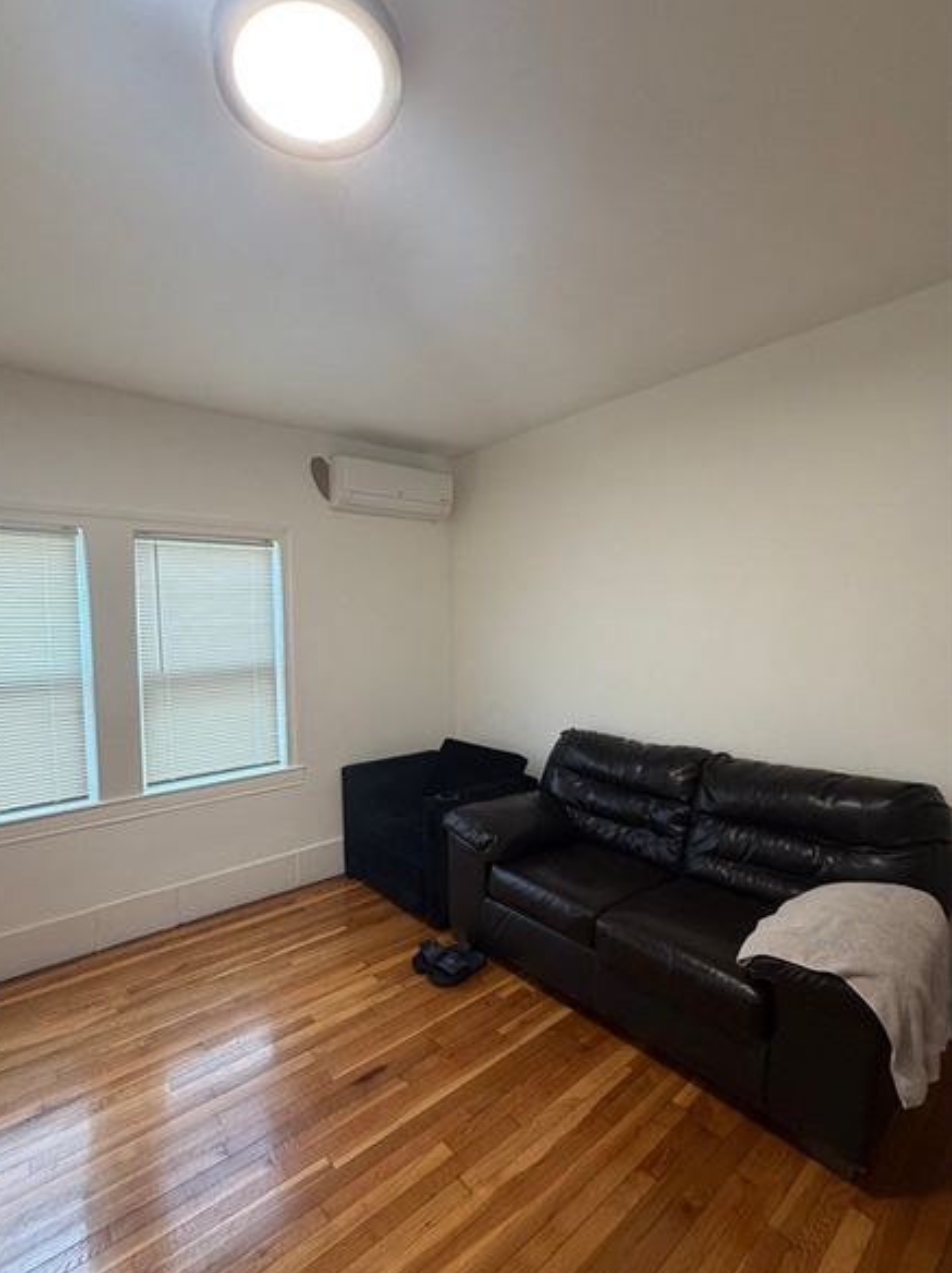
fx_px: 588
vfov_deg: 94.5
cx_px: 410
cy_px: 655
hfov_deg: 77.6
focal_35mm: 16
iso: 250
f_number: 2.2
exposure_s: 1/60
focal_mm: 2.22
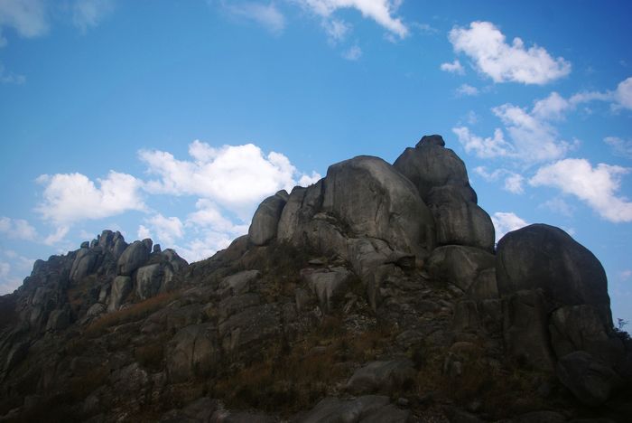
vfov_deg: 48.0
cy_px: 212
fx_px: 474
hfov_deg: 67.3
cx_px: 316
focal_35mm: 27
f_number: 3.5
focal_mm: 18
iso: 100
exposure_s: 1/500
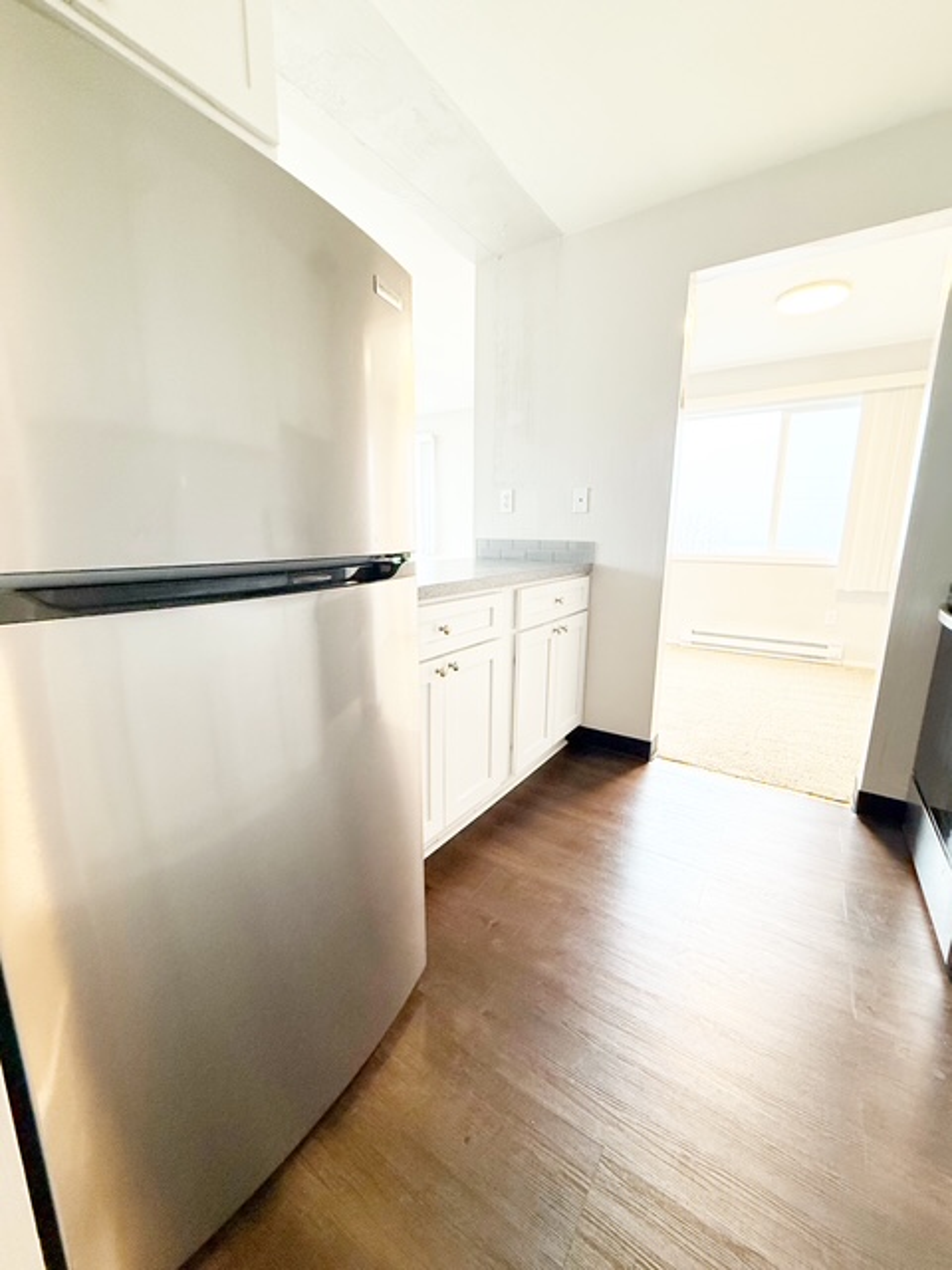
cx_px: 476
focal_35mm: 14
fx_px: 513
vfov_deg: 102.1
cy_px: 635
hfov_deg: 85.7
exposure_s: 1/60
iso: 400
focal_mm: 2.22
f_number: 2.2
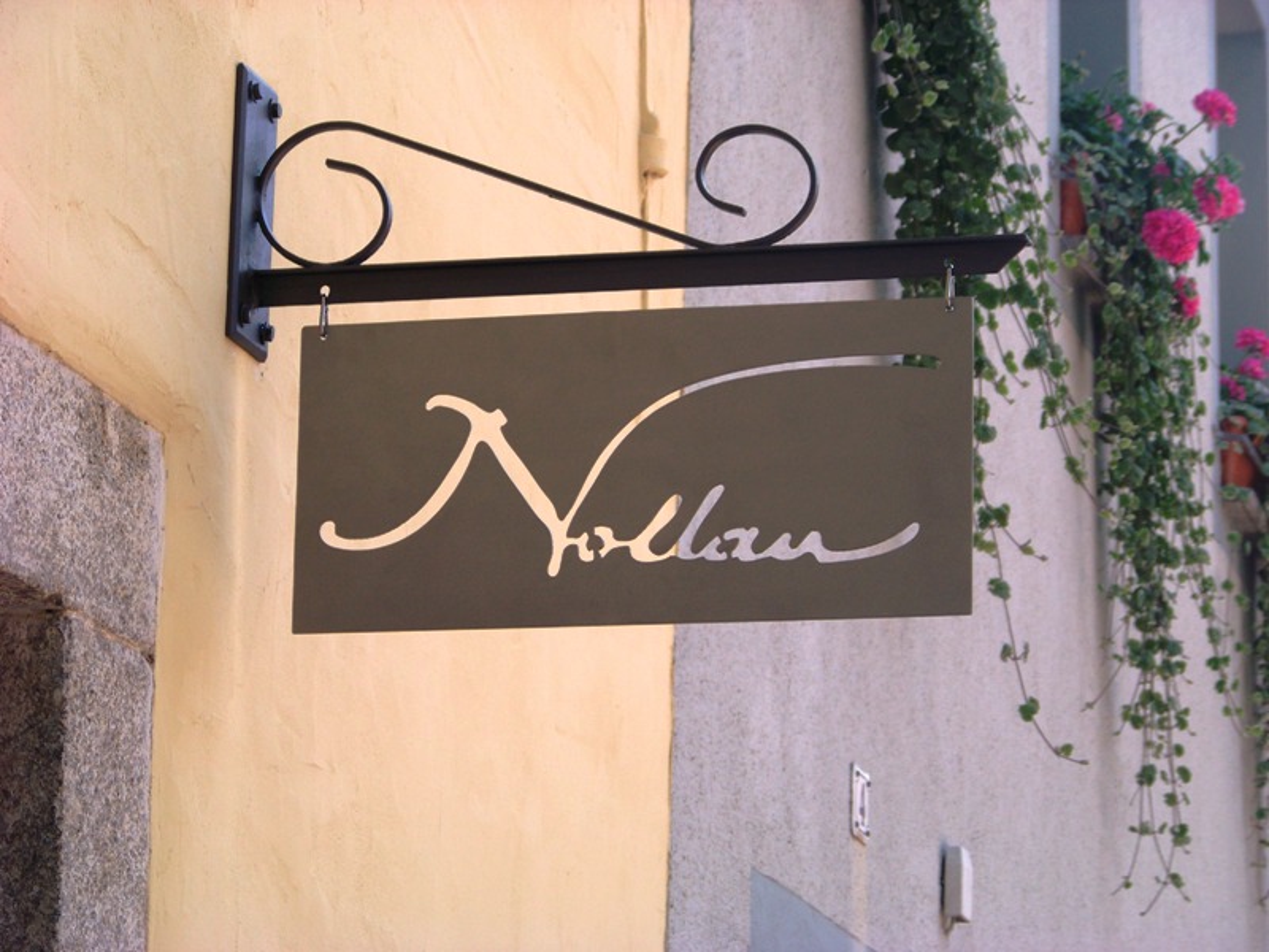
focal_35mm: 148
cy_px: 476
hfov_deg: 13.3
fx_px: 5426
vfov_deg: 10.0
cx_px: 634
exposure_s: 1/400
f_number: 3.2
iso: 70
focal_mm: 24
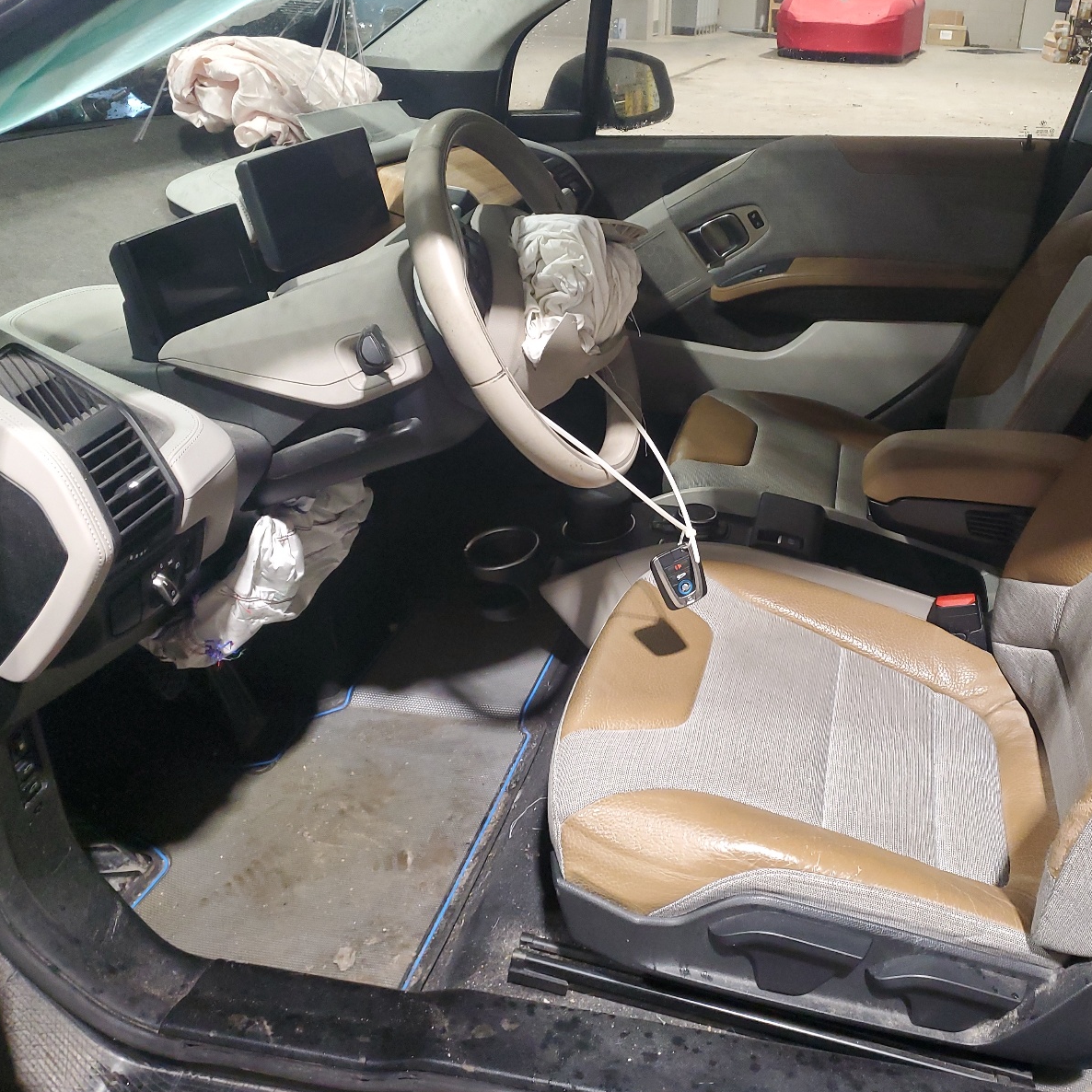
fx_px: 1106
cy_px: 546
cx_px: 705
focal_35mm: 31
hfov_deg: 51.8
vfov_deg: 52.5
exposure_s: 1/60.2
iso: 253
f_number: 1.5
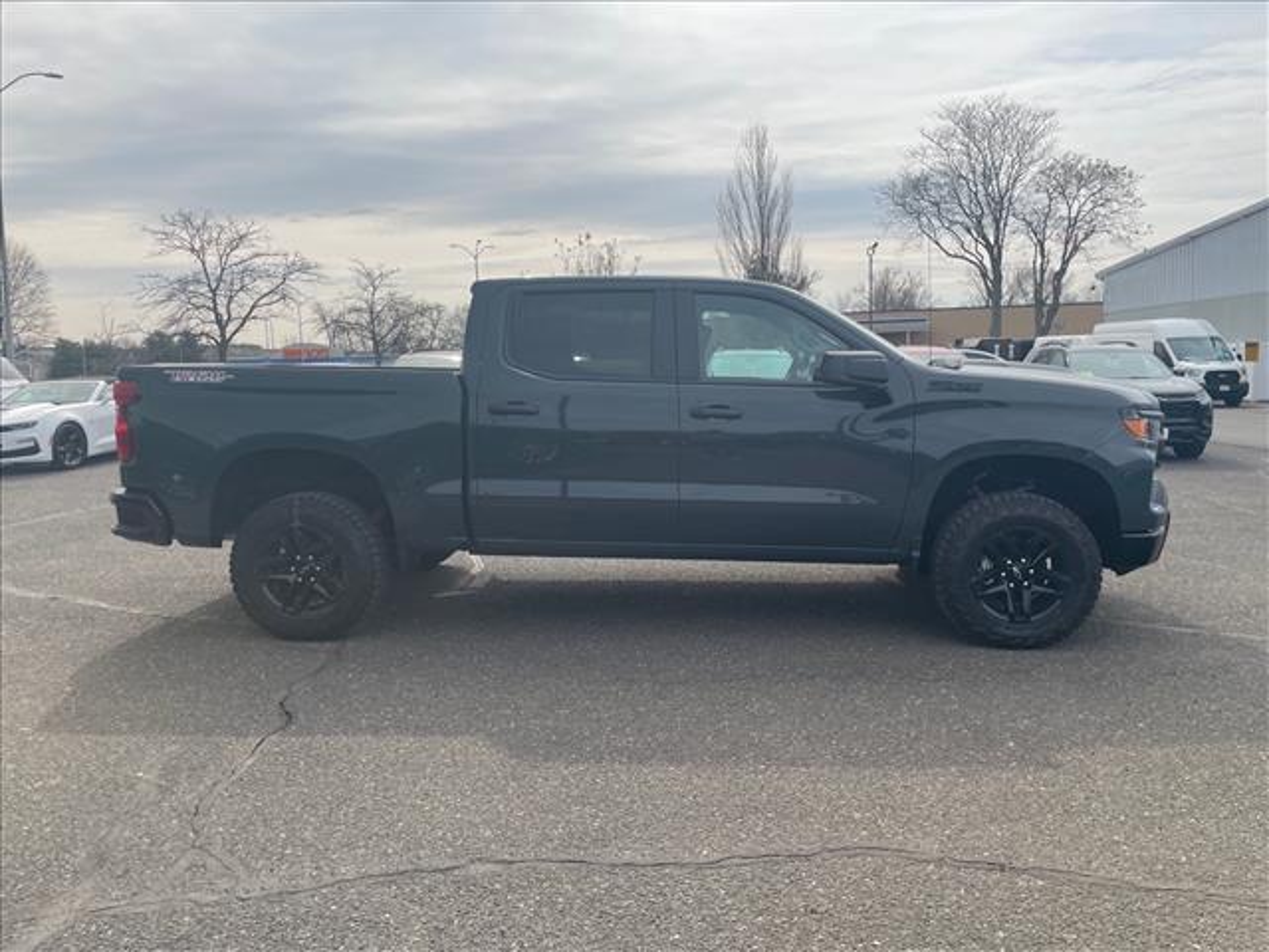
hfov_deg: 67.3
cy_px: 476
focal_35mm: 26
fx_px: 953
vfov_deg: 53.1
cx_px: 634
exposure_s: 1/1490
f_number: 1.6
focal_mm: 4.2
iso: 32
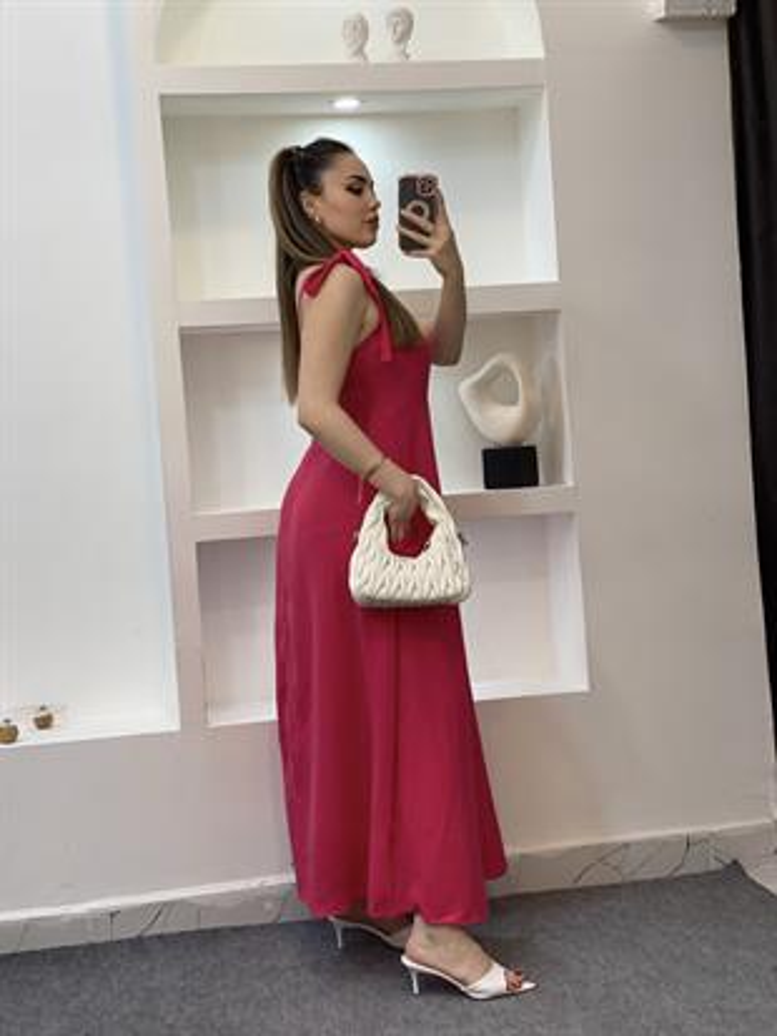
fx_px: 1555
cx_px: 388
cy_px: 518
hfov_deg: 28.0
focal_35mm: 52
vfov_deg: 36.8
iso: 80
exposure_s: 1/100
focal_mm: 6
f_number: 2
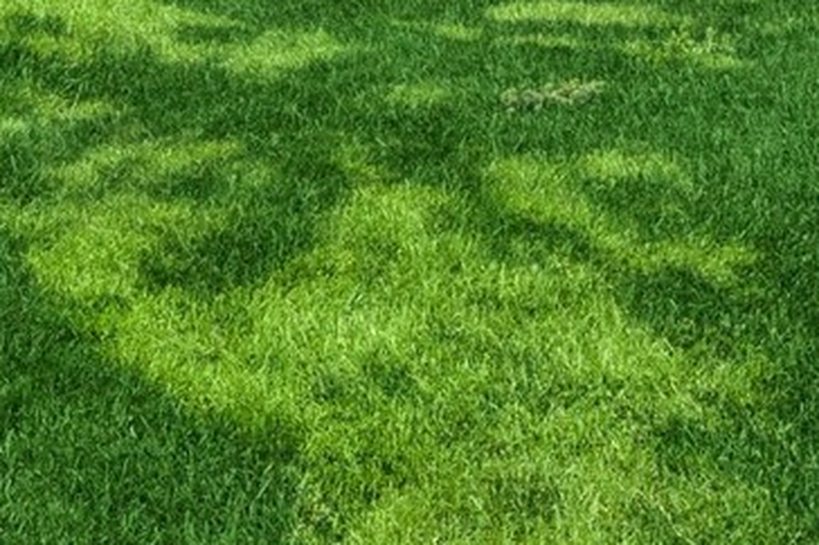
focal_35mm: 98
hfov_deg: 20.8
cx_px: 549
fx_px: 2227
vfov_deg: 12.2
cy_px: -588
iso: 100
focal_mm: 15
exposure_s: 1/60
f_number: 9
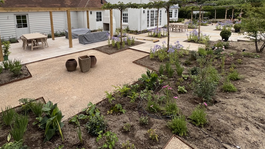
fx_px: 126
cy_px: 33
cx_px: 115
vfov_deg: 57.2
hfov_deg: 92.2
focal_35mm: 18
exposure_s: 1/861
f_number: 1.8
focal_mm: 1.57
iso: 32
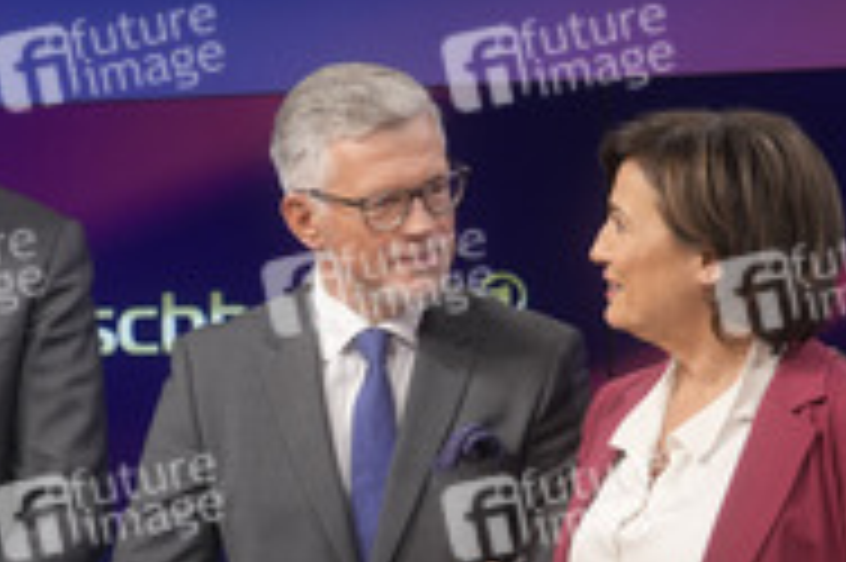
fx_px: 2536
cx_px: -11
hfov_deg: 18.4
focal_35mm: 108
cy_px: 396
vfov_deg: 12.6
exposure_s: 1/200
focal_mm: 30
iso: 640
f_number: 2.2
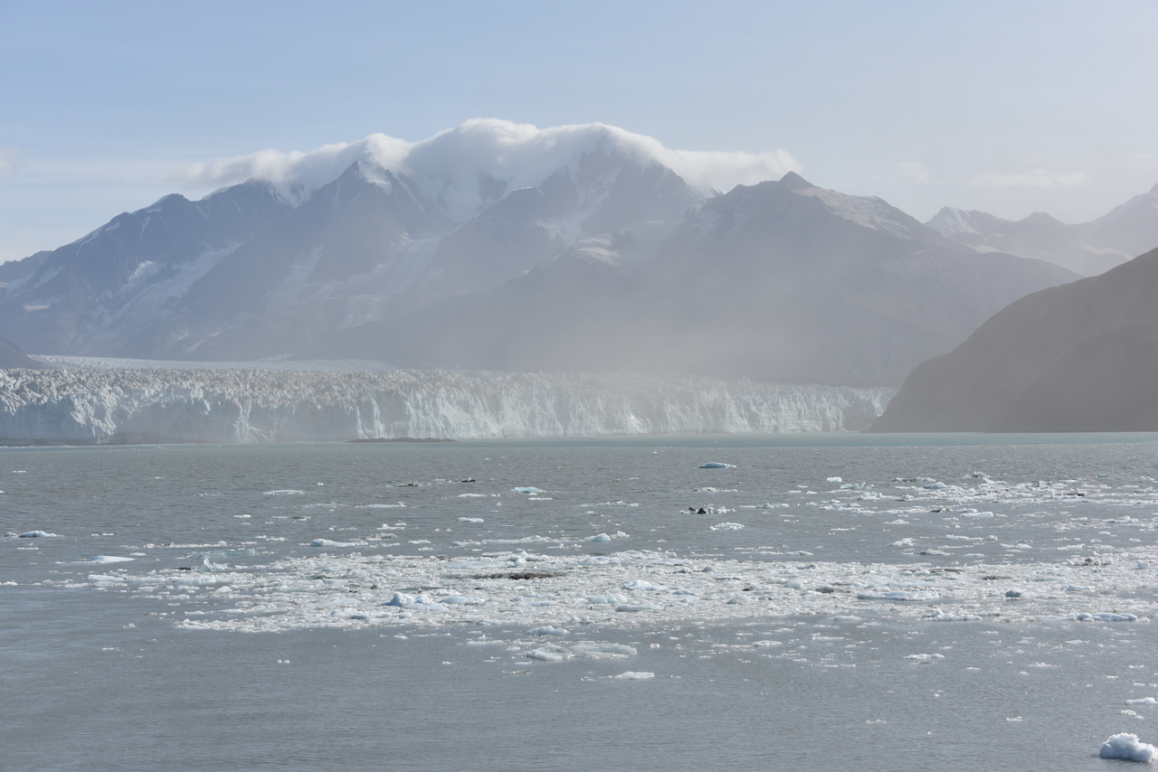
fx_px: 2091
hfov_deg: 31.0
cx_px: 579
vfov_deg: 20.9
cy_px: 386
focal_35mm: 65
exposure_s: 1/400
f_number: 10
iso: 100
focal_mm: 65
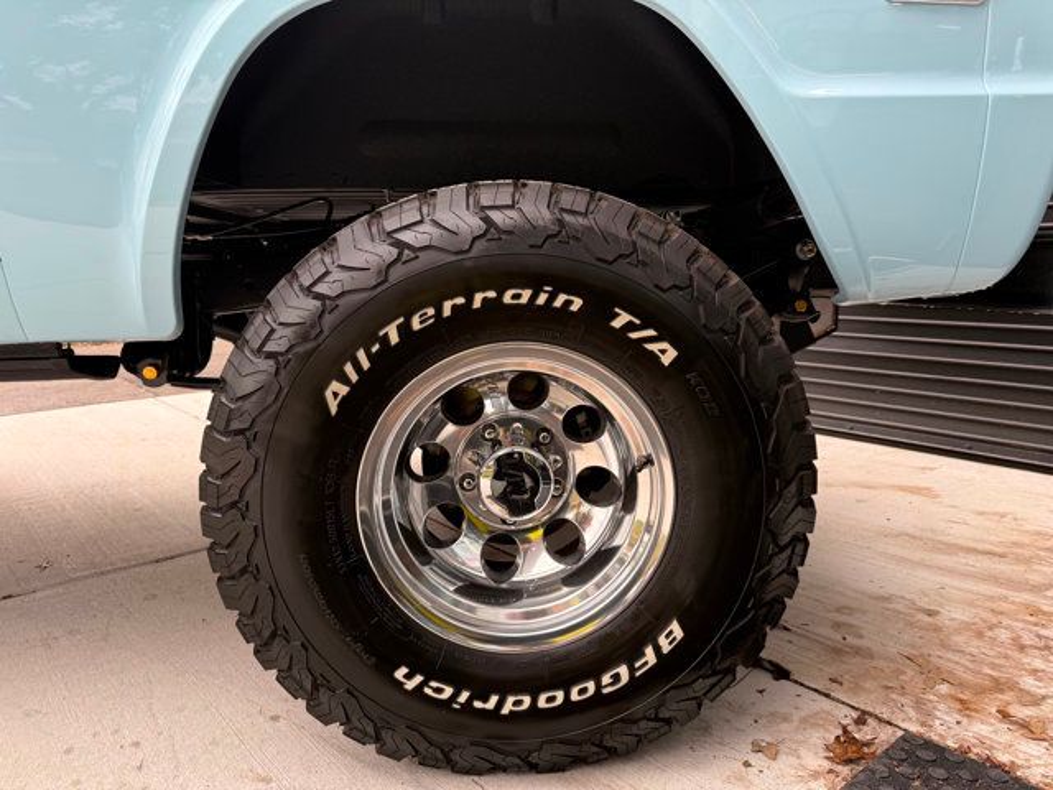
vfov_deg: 56.8
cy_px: 395
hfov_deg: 71.6
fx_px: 730
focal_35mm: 24
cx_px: 526
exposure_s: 1/248
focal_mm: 6.76
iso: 100
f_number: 1.78
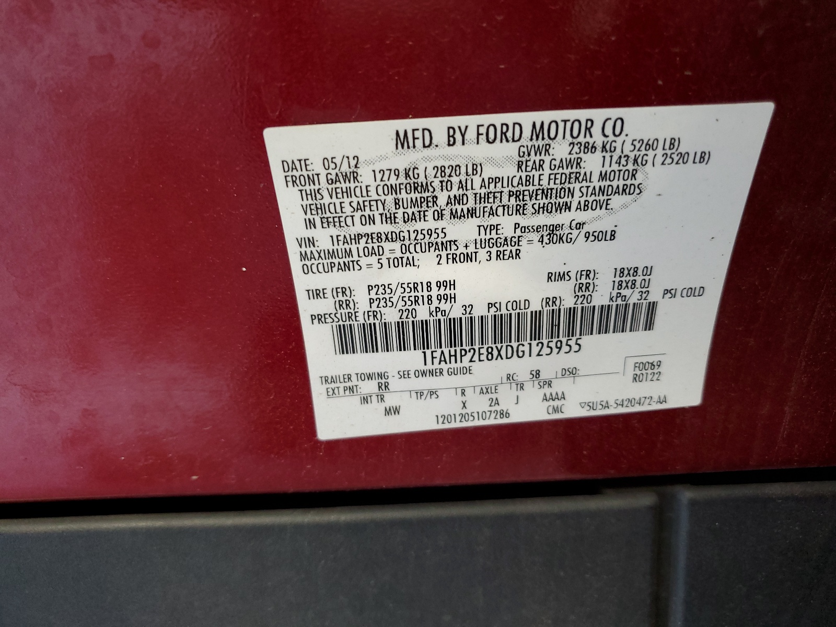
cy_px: 314
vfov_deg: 53.1
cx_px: 418
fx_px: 628
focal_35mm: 26
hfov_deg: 67.3
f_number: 1.5
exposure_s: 1/60.2
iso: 130
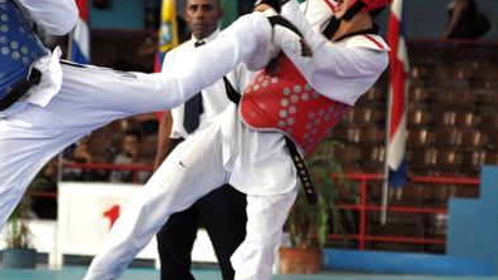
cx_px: 128
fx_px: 2508
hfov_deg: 11.3
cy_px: 143
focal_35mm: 190
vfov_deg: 6.4
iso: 1250
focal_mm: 80
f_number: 2.8
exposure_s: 1/400
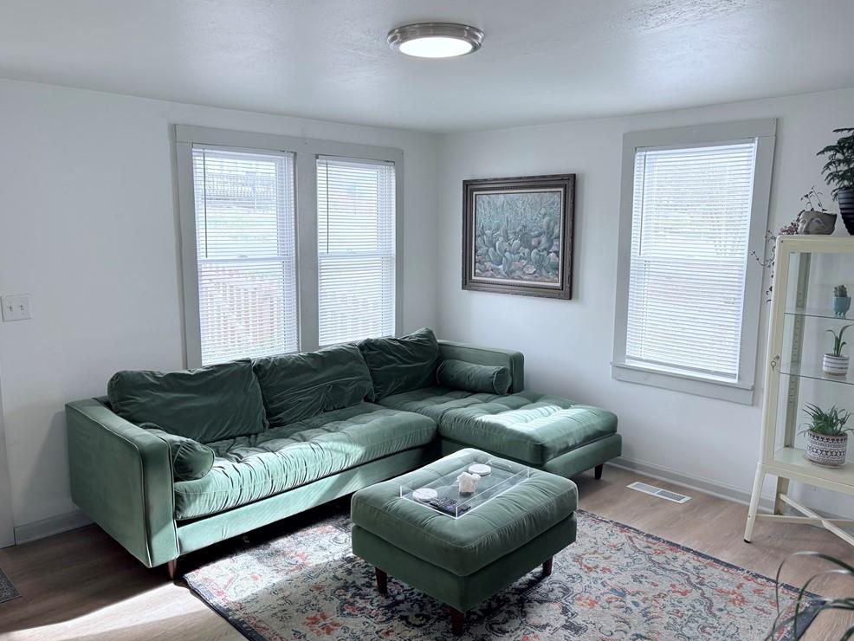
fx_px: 666
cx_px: 437
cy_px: 312
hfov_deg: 65.3
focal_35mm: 27
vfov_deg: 51.4
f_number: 1.6
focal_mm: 5.96
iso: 50
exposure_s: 1/164
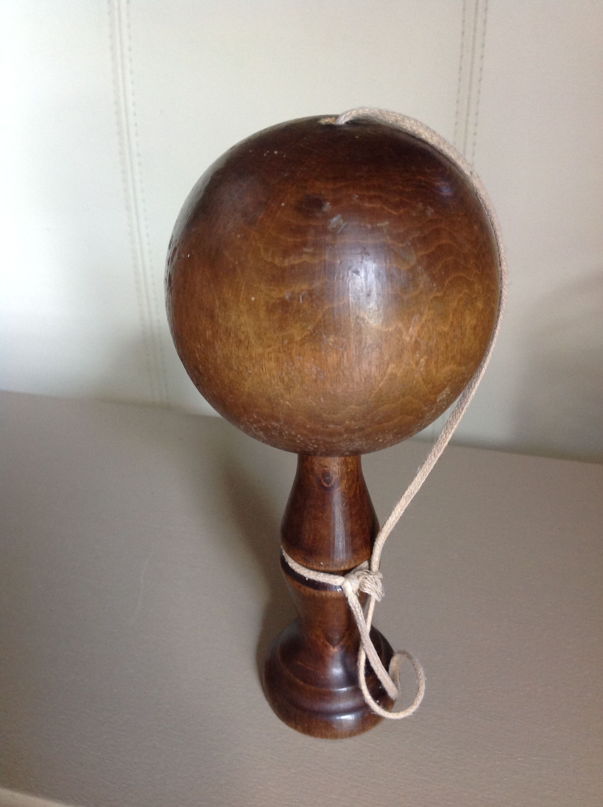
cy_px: 404
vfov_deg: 52.7
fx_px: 815
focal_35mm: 35
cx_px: 302
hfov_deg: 40.6
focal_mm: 4.28
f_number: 2.4
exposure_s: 1/15
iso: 125
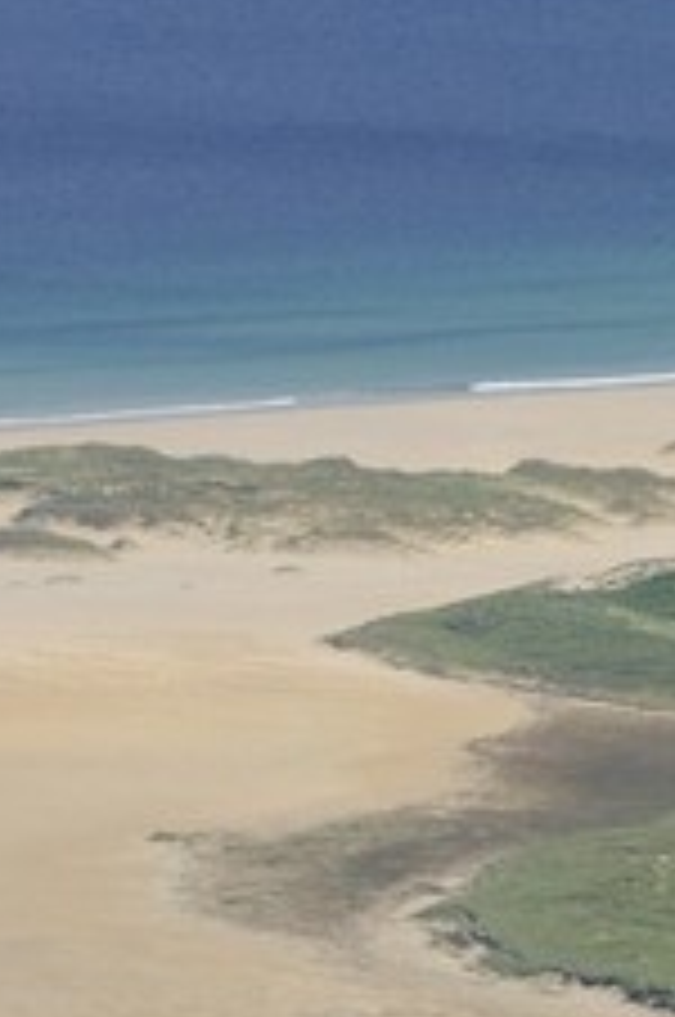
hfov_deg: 1.1
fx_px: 33908
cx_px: 2322
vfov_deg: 1.7
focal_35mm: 1202
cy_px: 2930
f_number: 9
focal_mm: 170
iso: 200
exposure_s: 1/800
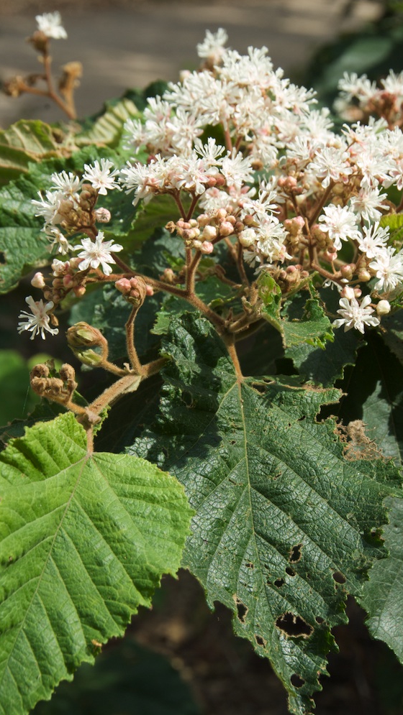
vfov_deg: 18.1
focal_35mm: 119
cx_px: 234
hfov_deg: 10.2
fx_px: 2251
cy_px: 358
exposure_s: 1/100
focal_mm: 75
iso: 250
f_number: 13
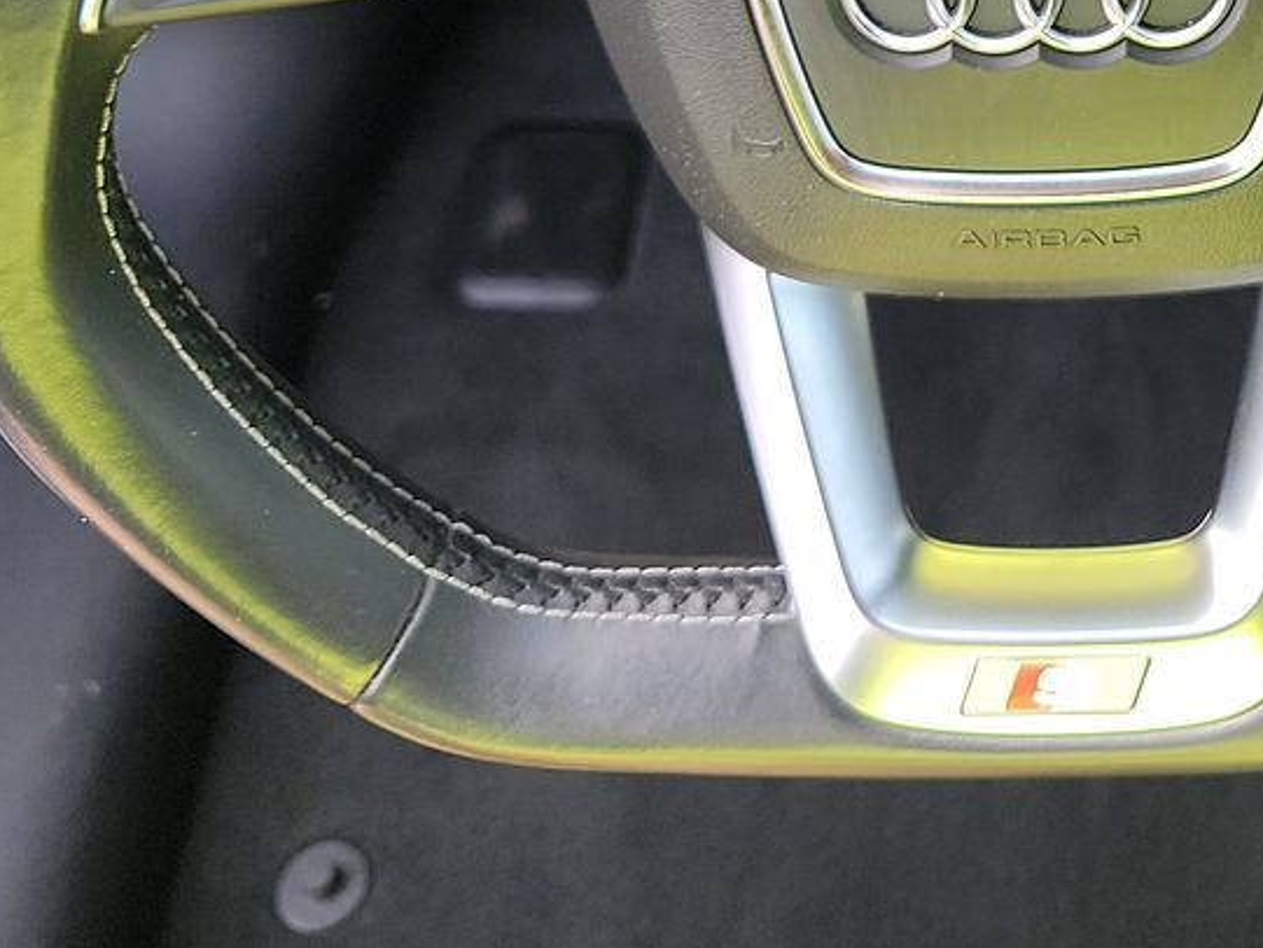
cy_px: -444
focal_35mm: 71
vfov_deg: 18.5
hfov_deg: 26.0
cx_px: 1261
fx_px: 2591
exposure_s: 1/119
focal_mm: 6.7
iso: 88
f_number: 1.8
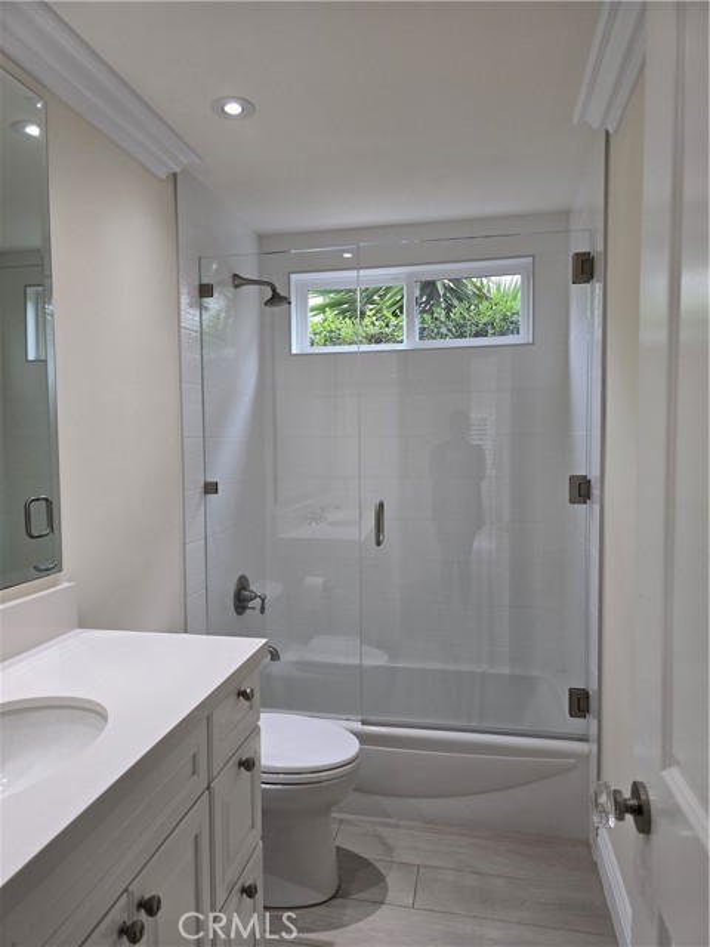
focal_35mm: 23
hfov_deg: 58.9
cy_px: 474
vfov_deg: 73.9
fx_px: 629
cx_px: 355
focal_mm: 6.3
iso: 64
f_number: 1.7
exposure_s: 1/120
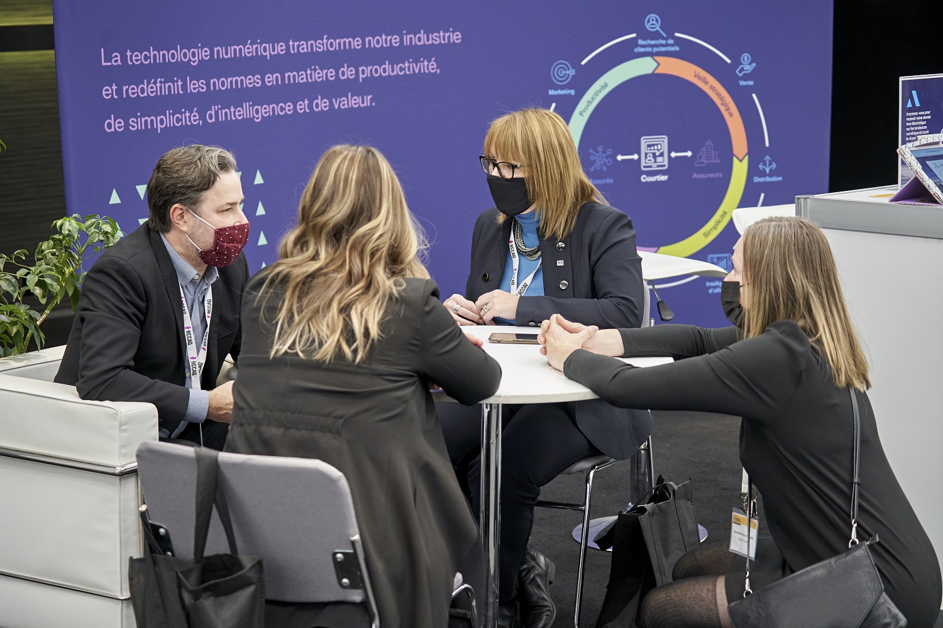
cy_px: 314
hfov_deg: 27.3
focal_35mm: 74
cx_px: 472
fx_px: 1938
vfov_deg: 18.4
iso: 2000
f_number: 4
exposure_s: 1/160
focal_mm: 74
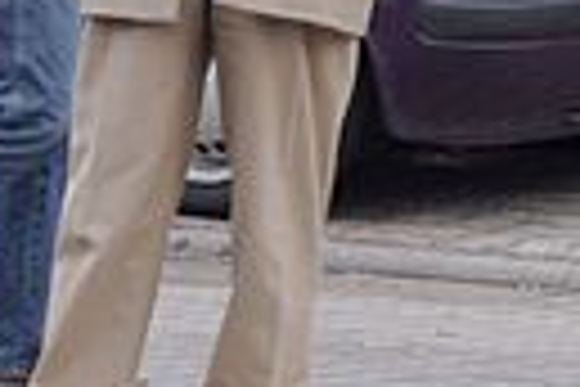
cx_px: 1556
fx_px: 16759
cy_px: -16
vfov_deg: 1.3
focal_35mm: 1040
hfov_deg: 2.0
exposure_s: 1/125
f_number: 8
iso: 500
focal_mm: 105
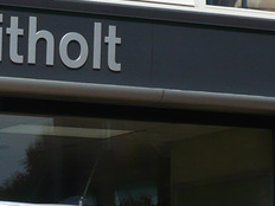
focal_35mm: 245
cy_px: 262
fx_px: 1946
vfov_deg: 6.0
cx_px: -34
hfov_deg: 8.0
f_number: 9
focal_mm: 9.9
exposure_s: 1/250
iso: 100
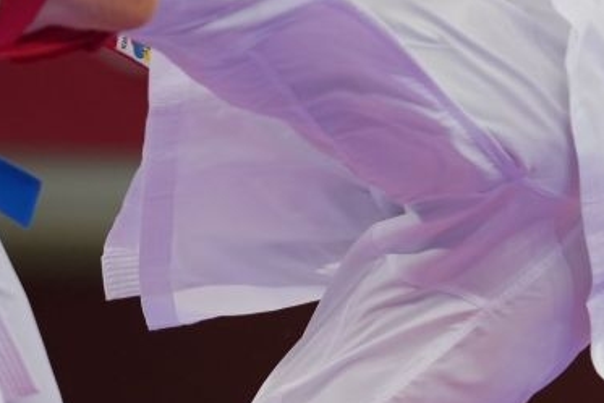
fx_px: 16179
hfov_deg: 2.1
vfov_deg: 1.4
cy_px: 62
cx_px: 288
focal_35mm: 964
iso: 500
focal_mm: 200
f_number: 2.8
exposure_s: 1/1000
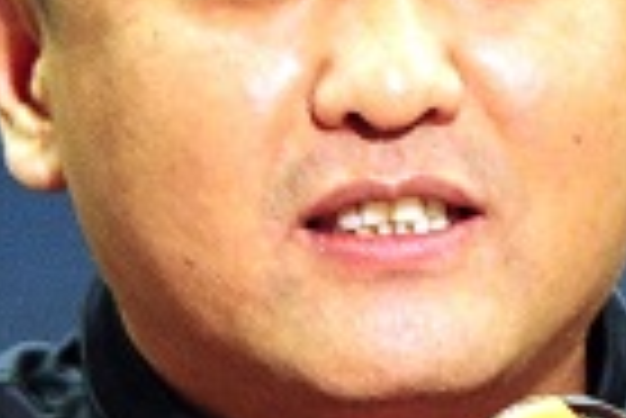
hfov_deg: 2.2
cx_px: 311
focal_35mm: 950
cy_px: 449
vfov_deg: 1.5
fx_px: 16536
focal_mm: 140
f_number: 2.8
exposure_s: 1/125
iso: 1600
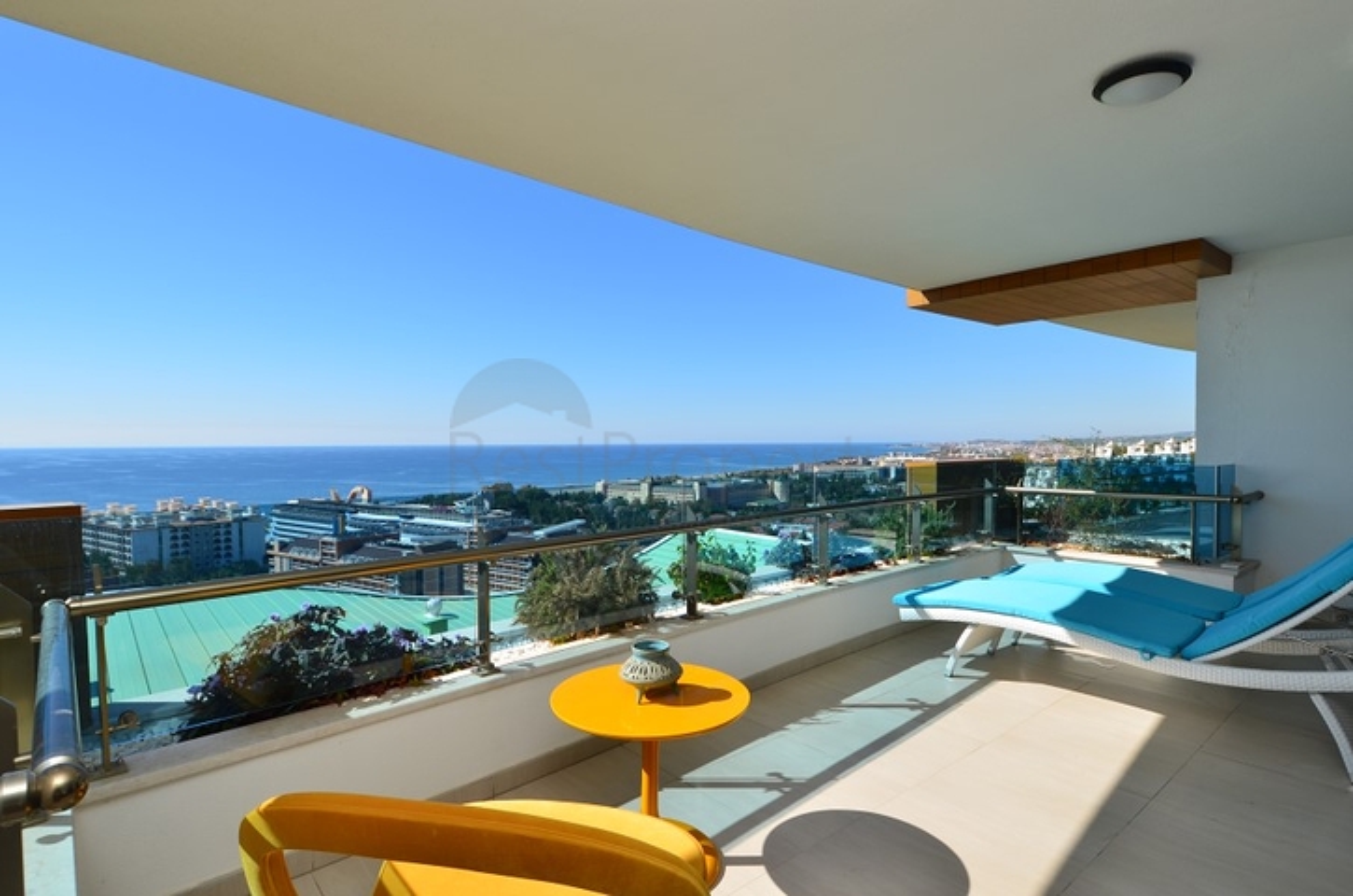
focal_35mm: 18
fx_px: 675
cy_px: 448
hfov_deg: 90.1
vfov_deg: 67.1
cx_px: 676
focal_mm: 12
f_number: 10
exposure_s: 1/200
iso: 100
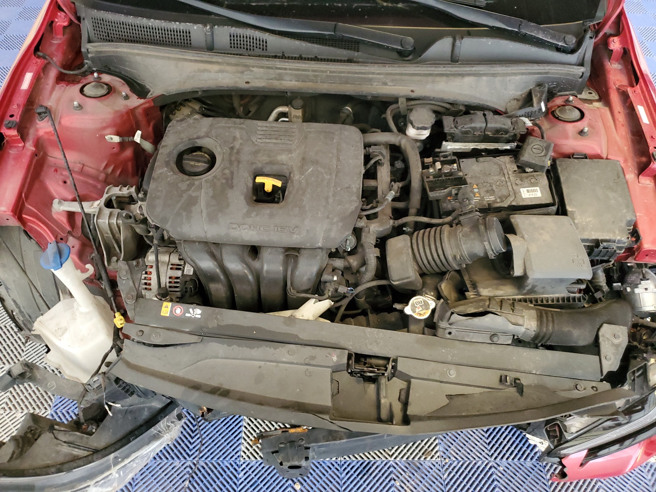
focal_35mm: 26
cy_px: 246
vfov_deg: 53.1
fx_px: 493
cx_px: 328
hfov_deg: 67.3
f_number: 1.5
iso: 366
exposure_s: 1/15
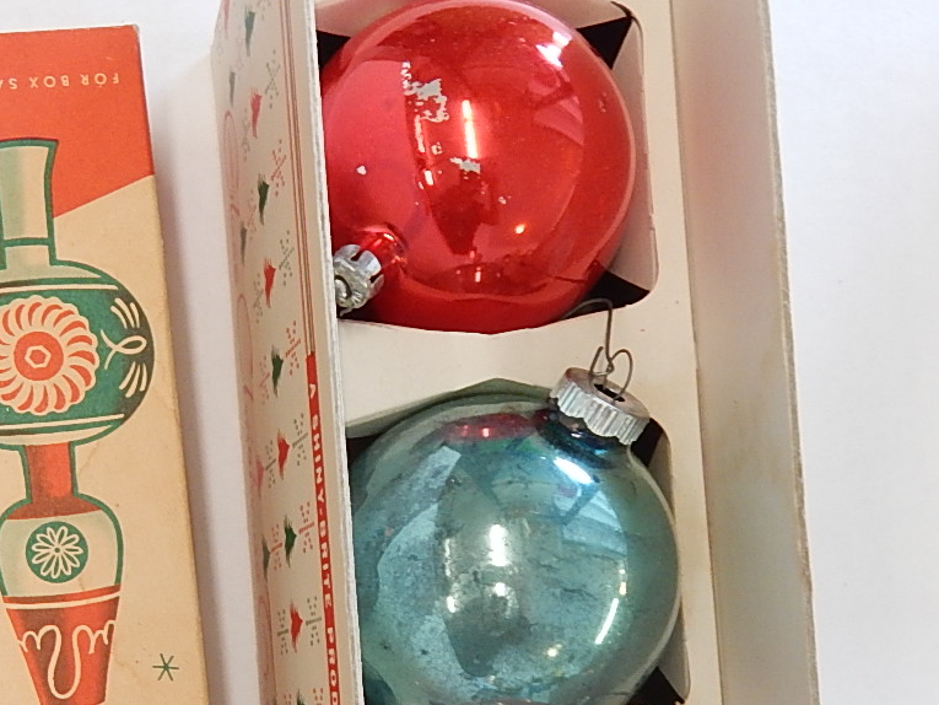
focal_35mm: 46
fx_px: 1248
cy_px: 663
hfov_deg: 39.9
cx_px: 217
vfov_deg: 29.9
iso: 200
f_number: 3
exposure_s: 1/30
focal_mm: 4
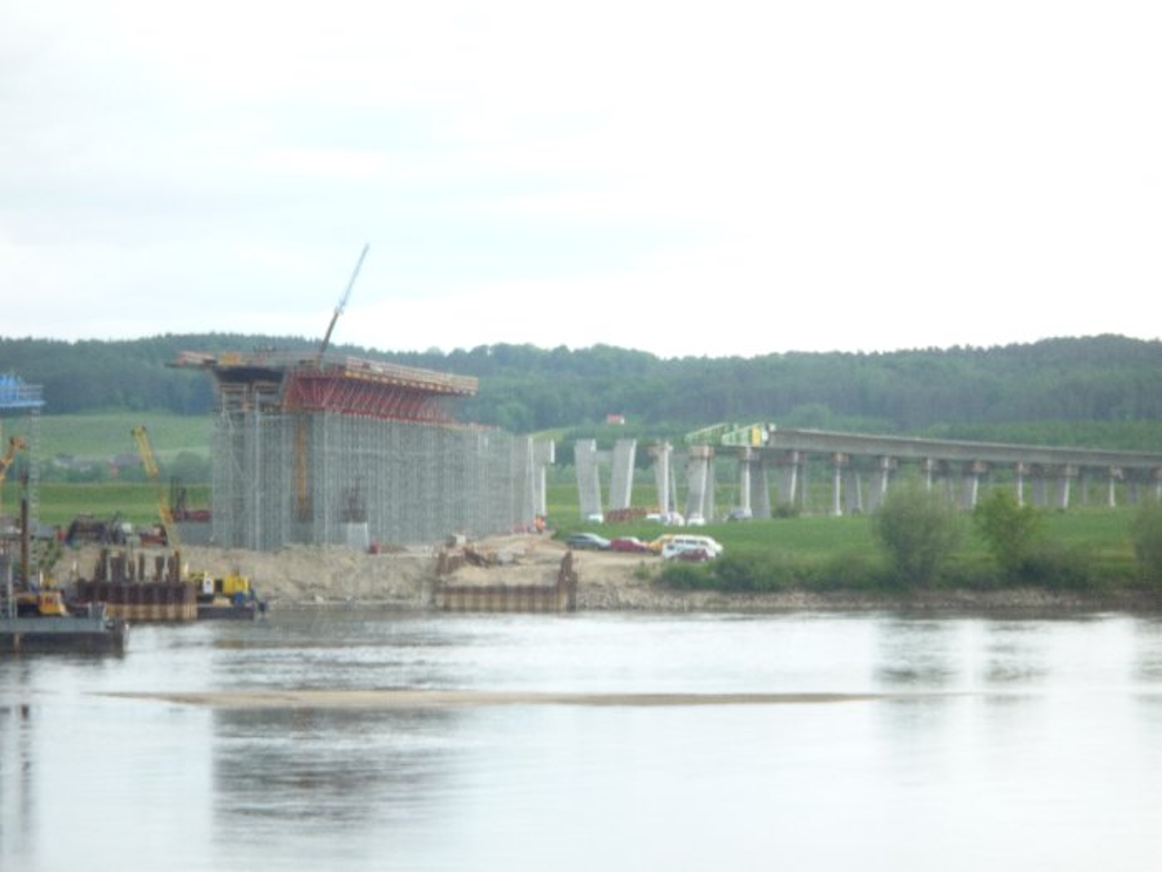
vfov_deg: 9.9
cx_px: 581
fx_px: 5035
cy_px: 436
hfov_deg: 13.2
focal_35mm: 150
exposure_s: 1/30
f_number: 8
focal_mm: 26
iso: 100
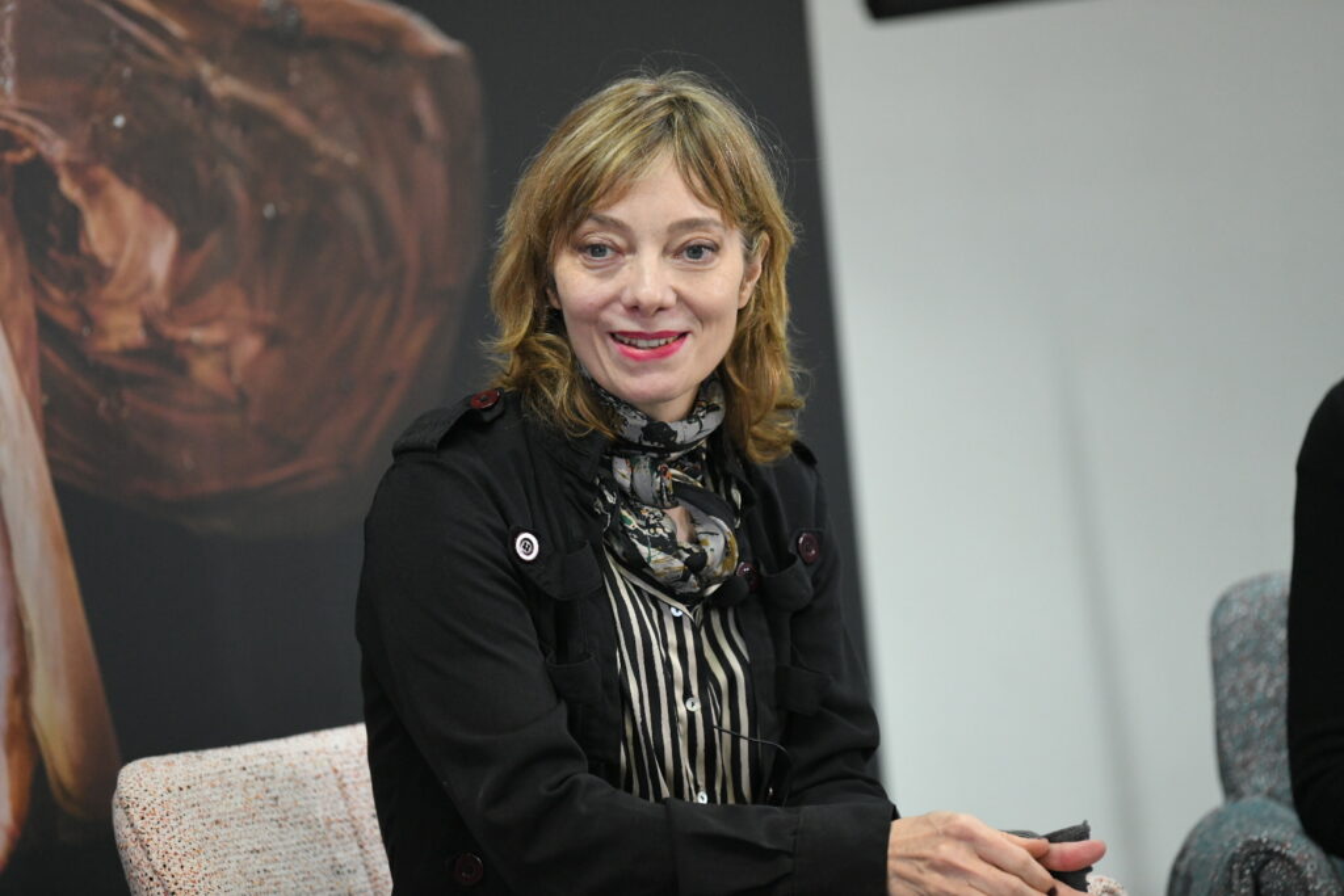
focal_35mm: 170
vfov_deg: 8.1
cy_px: 448
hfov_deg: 12.1
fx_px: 6347
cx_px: 672
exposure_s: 1/200
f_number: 3.2
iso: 4000
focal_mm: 170
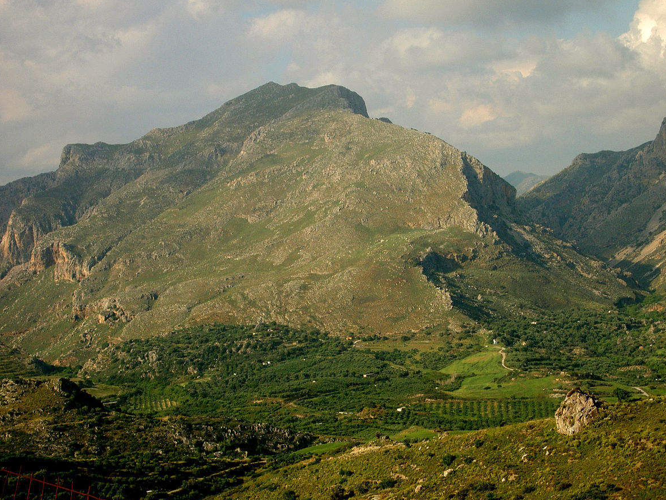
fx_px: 1482
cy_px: 253
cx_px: 330
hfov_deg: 25.3
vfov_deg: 19.1
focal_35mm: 77
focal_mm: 12.4
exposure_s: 1/160
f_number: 7.1
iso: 50
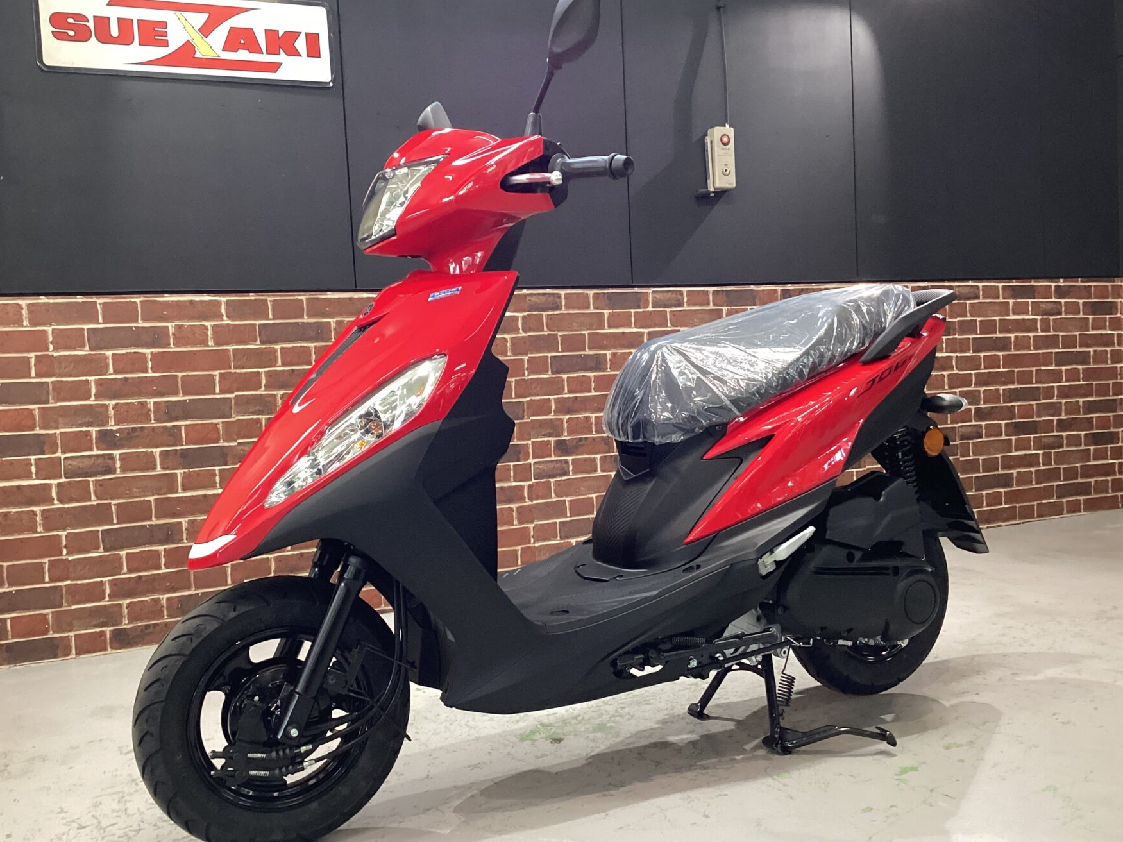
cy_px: 422
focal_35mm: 34
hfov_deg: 53.9
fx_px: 1103
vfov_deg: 41.8
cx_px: 536
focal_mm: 3.3
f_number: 2.4
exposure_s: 1/50
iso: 250
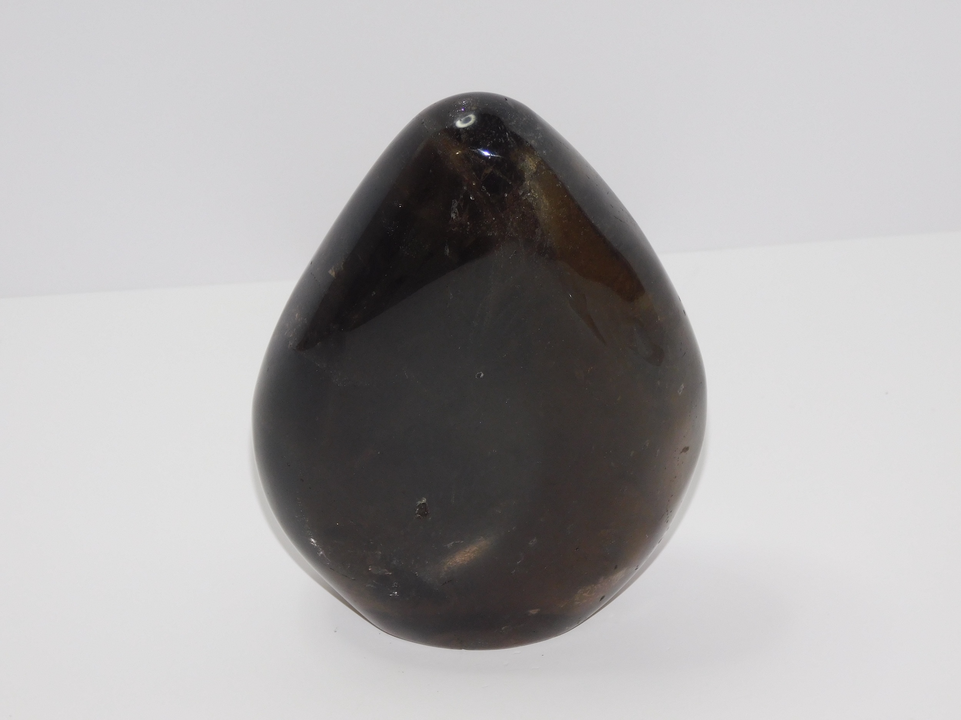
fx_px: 4719
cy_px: 360
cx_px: 480
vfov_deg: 8.7
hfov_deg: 11.6
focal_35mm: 170
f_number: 5.3
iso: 200
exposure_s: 1/60
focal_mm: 30.1
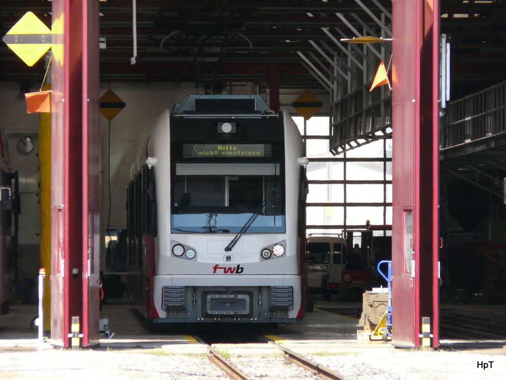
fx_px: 5993
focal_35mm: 410
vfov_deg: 3.6
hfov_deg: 4.8
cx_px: 253
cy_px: 190
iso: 200
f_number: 4
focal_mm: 67.4
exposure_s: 1/400
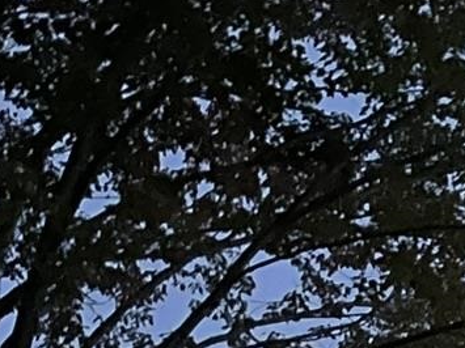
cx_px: 1040
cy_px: 979
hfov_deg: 11.4
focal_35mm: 150
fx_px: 2014
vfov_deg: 8.5
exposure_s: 1/9
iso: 800
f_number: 1.6
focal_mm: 5.1
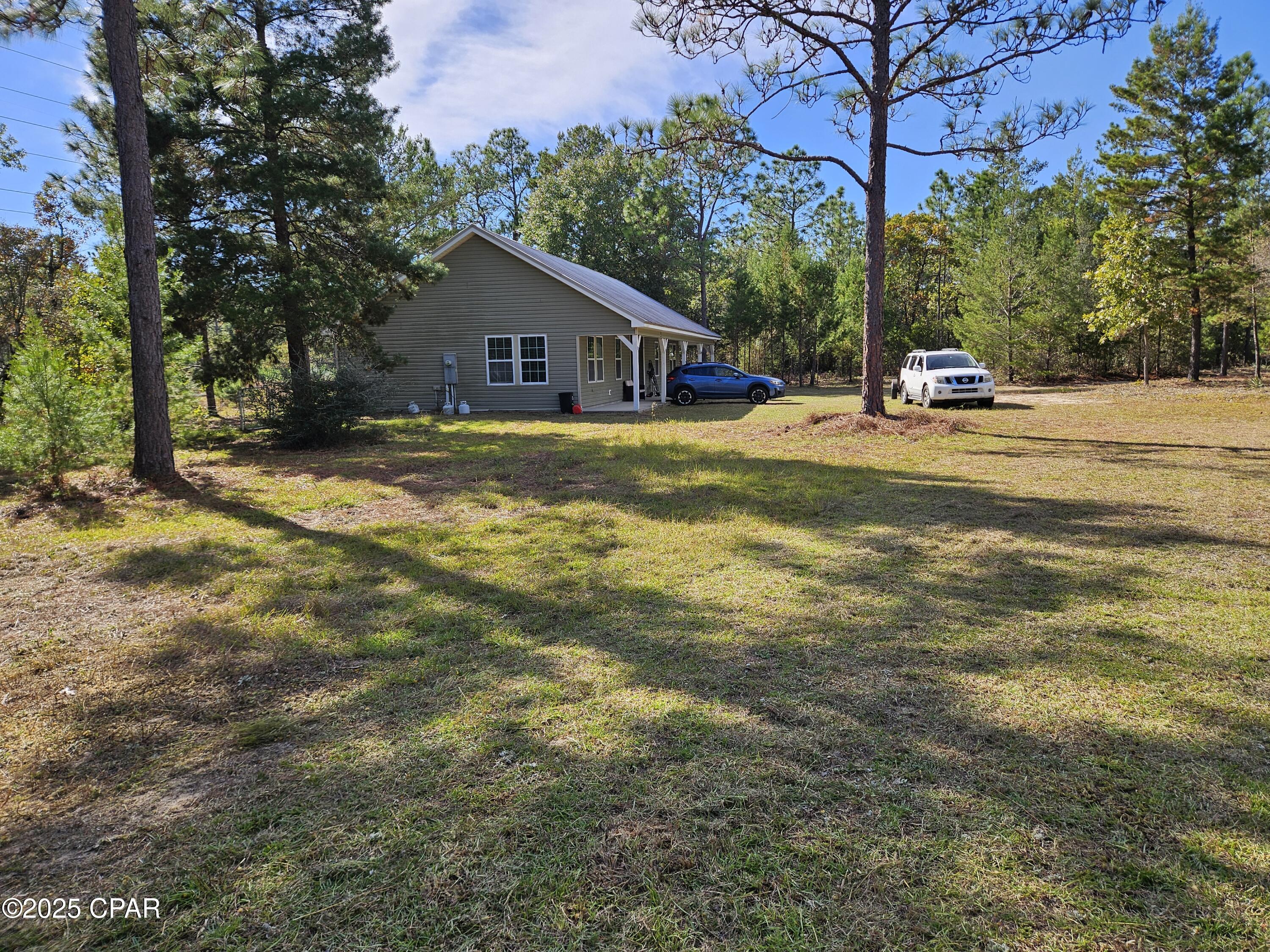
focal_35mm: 23
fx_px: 844
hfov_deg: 73.9
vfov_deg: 58.9
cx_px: 635
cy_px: 476
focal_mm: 5.4
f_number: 1.8
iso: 25
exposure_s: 1/1011
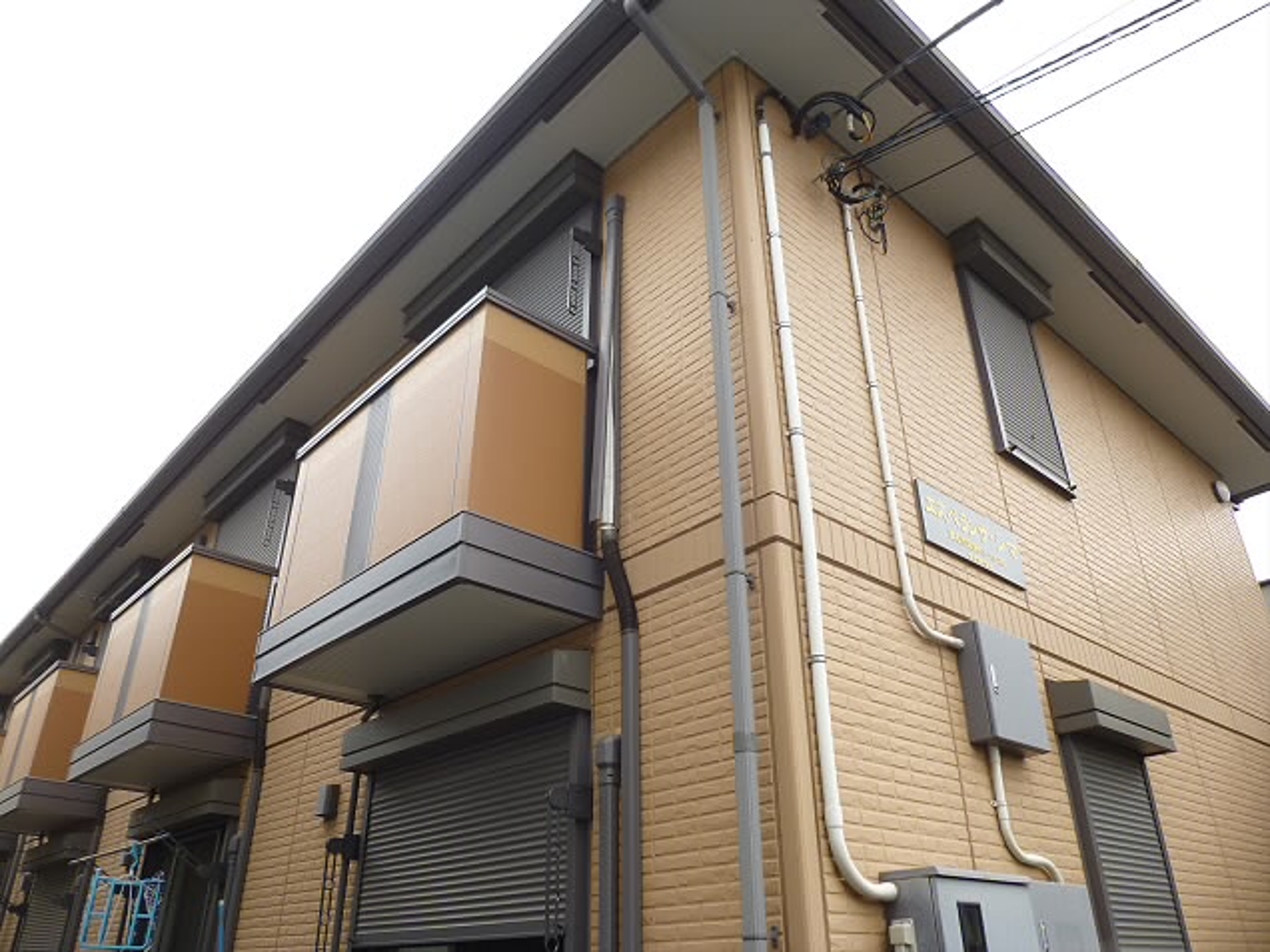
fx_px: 917
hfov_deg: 69.4
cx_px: 635
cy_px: 476
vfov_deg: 54.9
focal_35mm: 25
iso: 100
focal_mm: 4.5
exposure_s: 1/400
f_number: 3.1
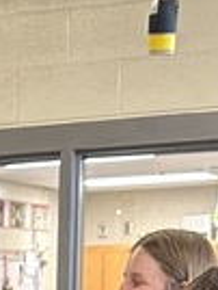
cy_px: 671
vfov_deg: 9.7
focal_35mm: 183
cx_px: -214
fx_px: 1532
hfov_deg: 7.8
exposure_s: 1/60
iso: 125
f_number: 1.78
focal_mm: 6.86
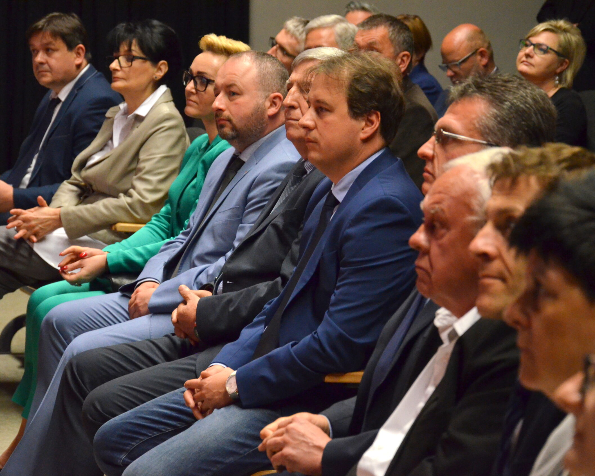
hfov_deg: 13.3
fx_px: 2546
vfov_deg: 10.7
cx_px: 306
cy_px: 238
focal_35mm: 145
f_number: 5.6
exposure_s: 1/80
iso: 3200
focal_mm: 85
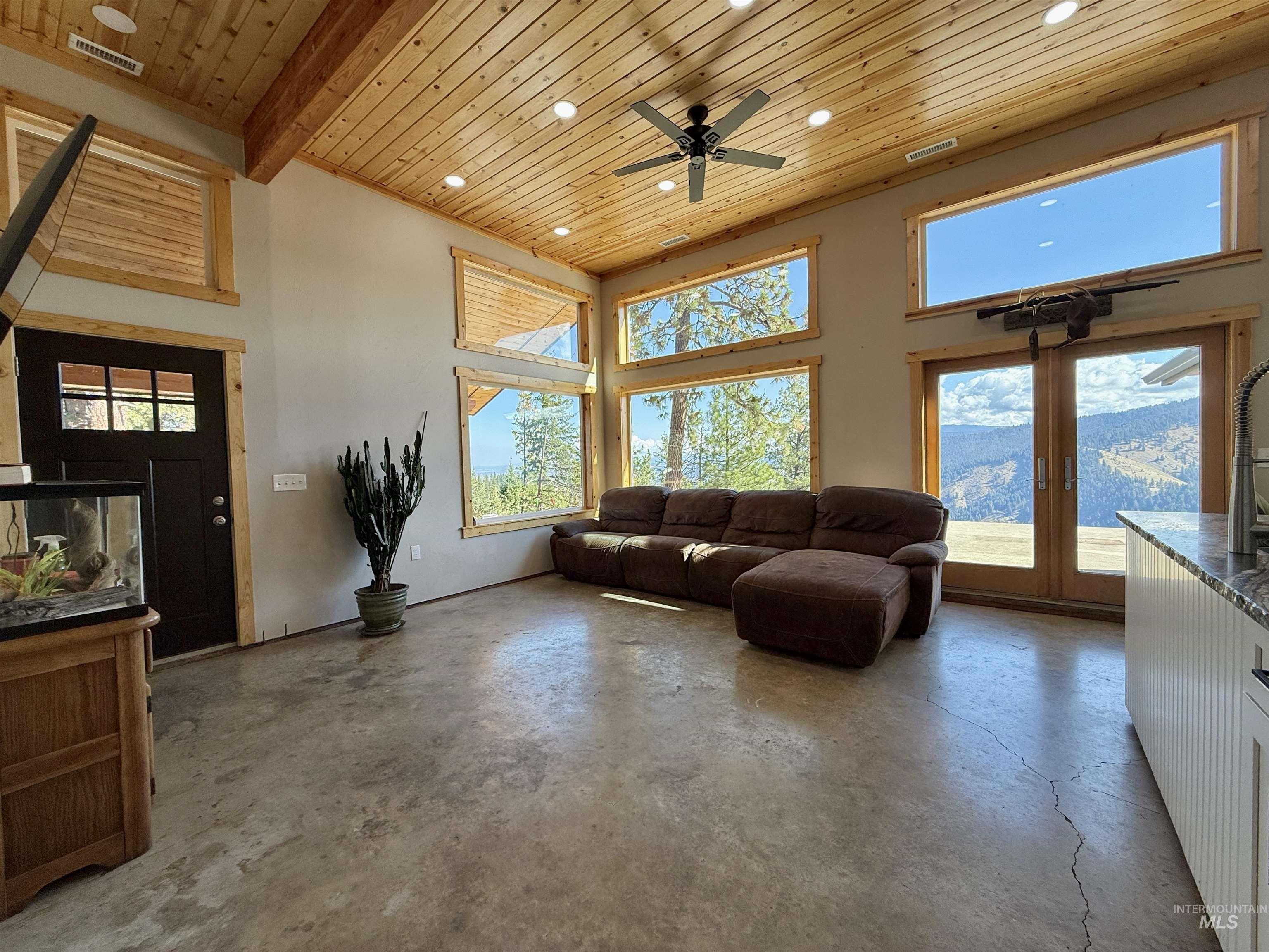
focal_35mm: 14
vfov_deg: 85.7
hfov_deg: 102.1
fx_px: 513
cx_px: 634
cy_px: 476
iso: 64
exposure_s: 1/265
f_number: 2.2
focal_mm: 2.22
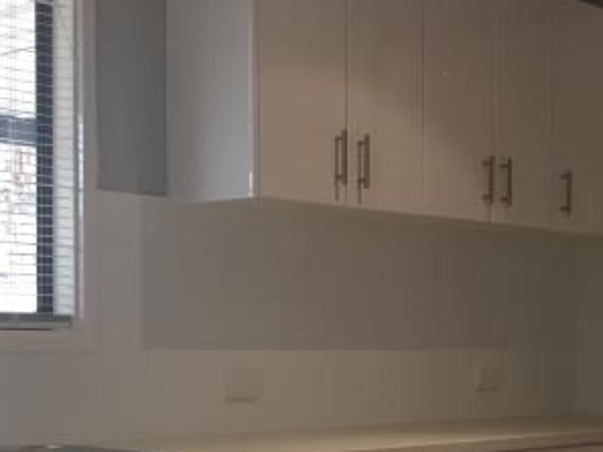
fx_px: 1359
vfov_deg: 18.6
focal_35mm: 78
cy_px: 407
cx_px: 443
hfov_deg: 24.8
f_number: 2.2
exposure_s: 1/15
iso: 25
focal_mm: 4.15
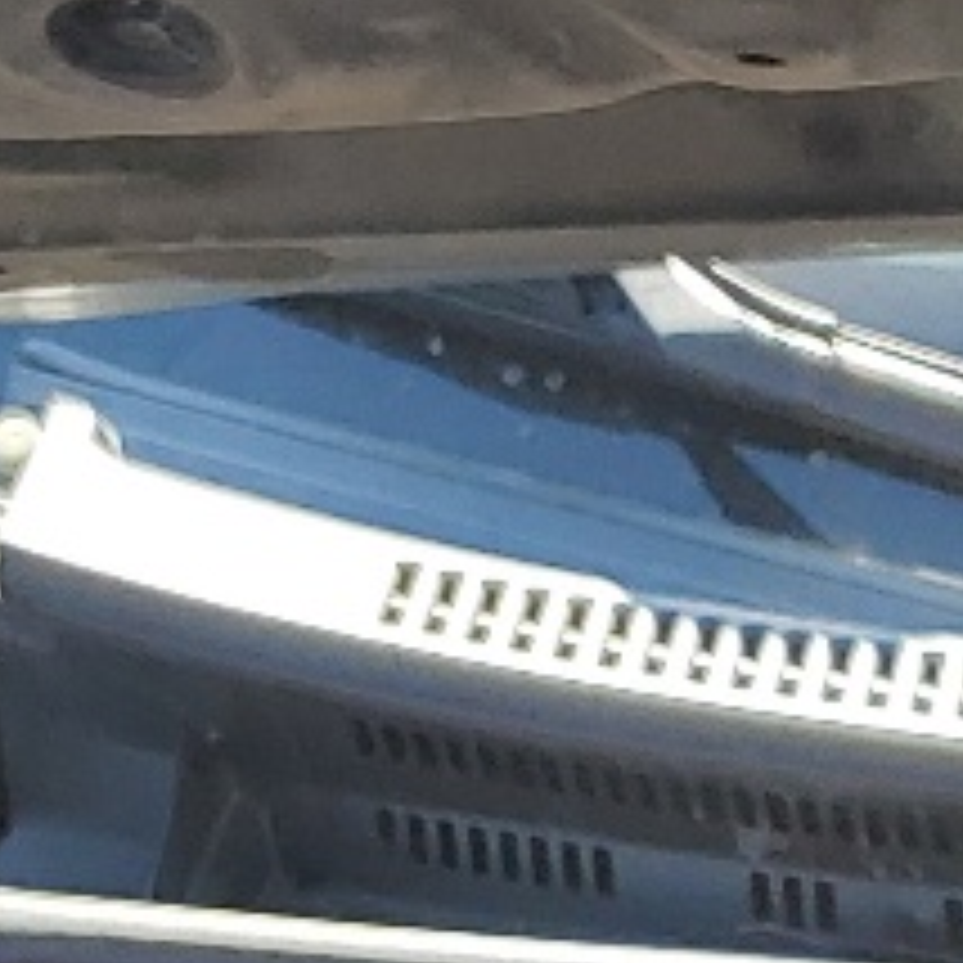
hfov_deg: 9.1
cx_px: 2349
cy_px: 2398
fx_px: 5414
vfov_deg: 9.0
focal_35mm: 172
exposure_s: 1/500
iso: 50
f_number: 1.5
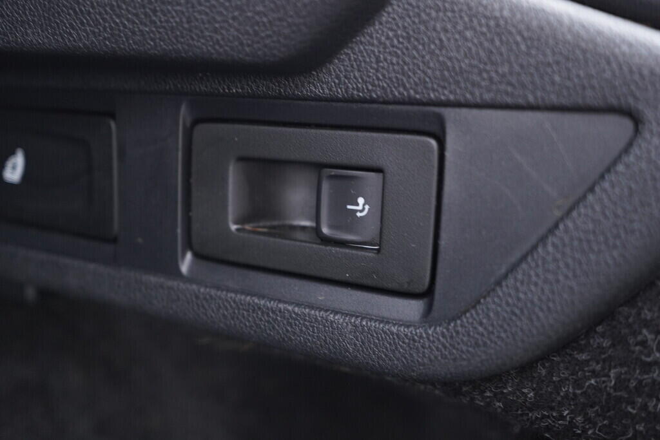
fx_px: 660
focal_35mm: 36
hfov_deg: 53.1
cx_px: 330
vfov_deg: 36.9
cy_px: 220
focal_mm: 24
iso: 800
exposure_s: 1/40
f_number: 2.8
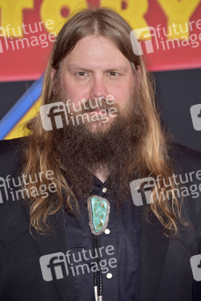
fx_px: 2092
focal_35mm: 250
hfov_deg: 5.5
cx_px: 100
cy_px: 150
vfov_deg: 8.2
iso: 500
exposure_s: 1/200
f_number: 7.1
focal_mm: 250
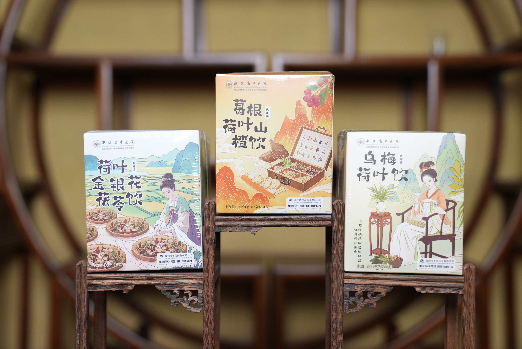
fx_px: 711
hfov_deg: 40.3
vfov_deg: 27.6
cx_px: 261
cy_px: 174
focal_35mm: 49
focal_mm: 49
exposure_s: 1/125
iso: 160
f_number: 2.8
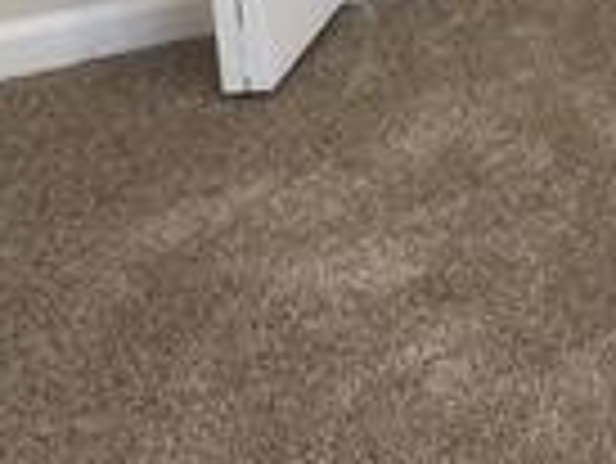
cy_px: -608
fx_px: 2404
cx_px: 1169
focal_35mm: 135
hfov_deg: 13.0
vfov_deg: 9.8
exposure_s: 1/15
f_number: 2.2
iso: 50
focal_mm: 4.15
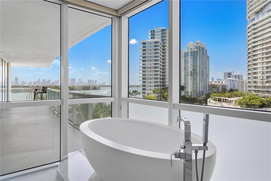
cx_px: 136
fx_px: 173
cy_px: 90
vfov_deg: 55.1
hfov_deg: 76.1
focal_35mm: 23
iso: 320
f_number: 8
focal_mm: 23
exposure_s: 1/320
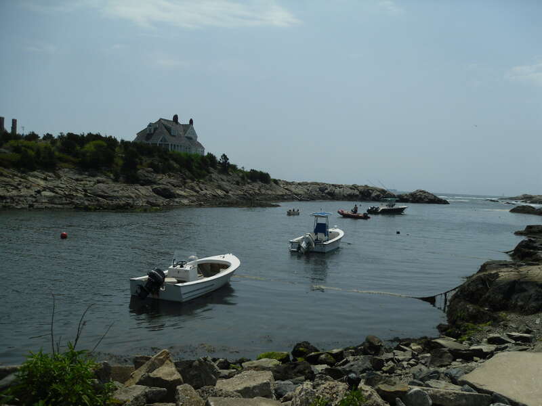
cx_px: 271
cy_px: 203
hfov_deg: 54.0
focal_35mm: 34
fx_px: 532
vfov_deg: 41.8
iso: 80
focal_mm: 6
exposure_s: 1/490
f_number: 8.1
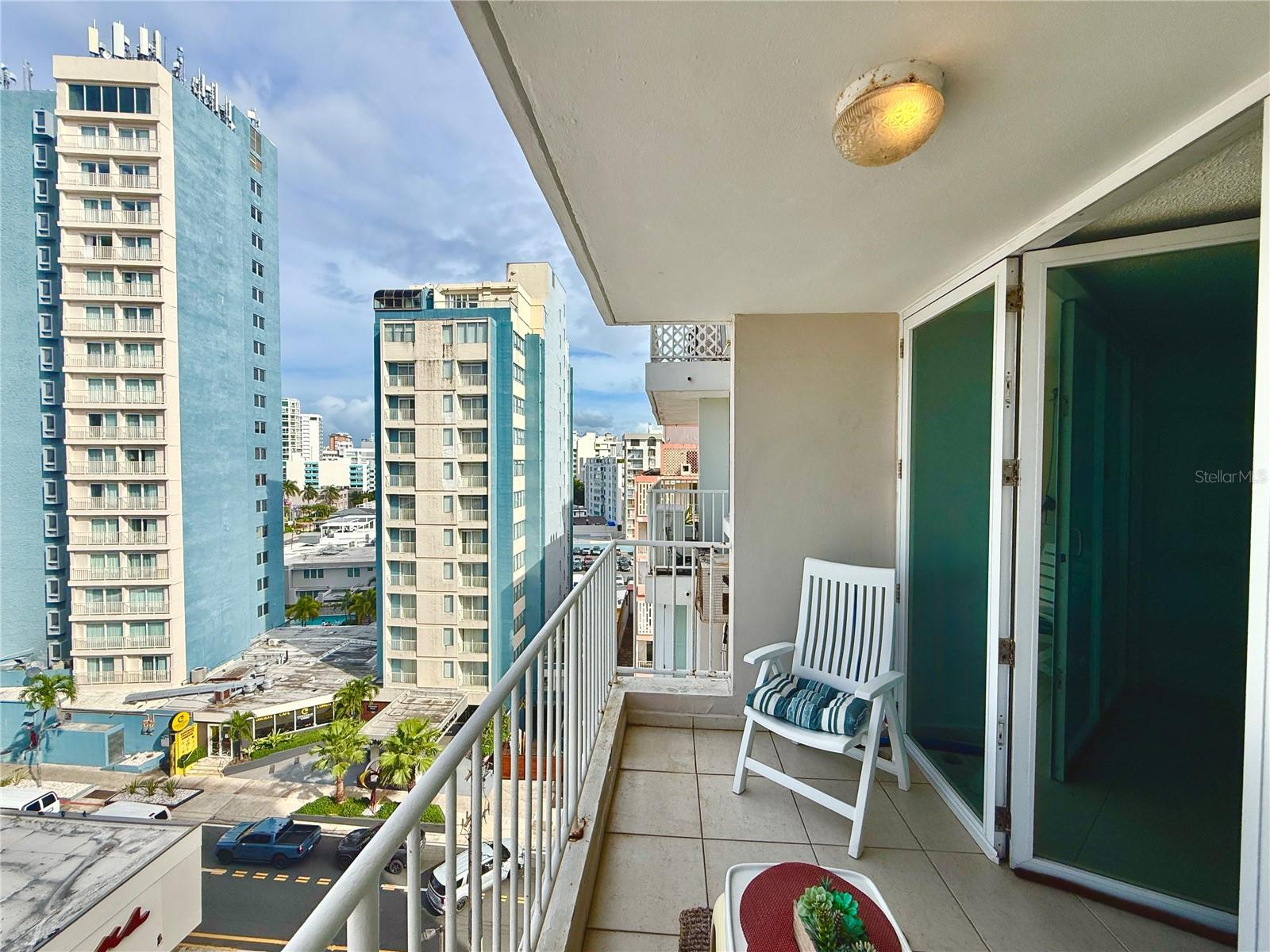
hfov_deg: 102.1
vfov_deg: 85.7
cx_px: 635
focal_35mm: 14
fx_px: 514
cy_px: 476
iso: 50
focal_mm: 2.22
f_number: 2.2
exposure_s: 1/2717
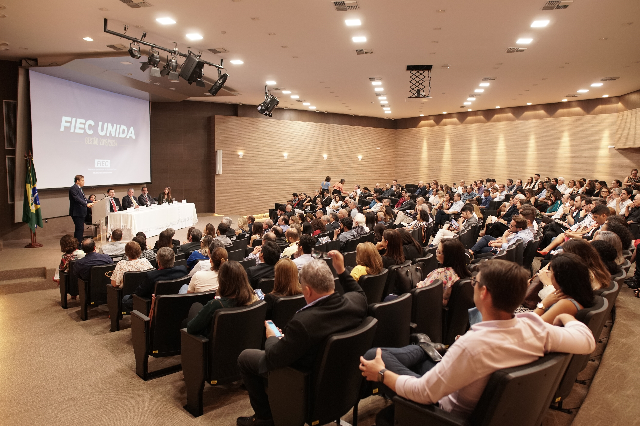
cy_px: 213
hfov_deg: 73.7
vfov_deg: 53.1
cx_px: 320
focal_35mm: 24
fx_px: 427
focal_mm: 16
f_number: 2
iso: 800
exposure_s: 1/60
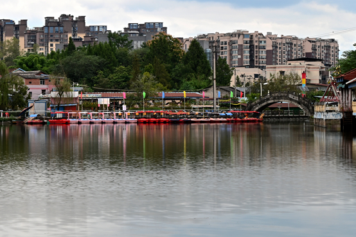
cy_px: 143
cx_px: -2
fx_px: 1285
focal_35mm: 130
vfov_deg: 10.5
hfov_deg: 15.5
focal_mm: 60
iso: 100
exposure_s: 1
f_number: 13
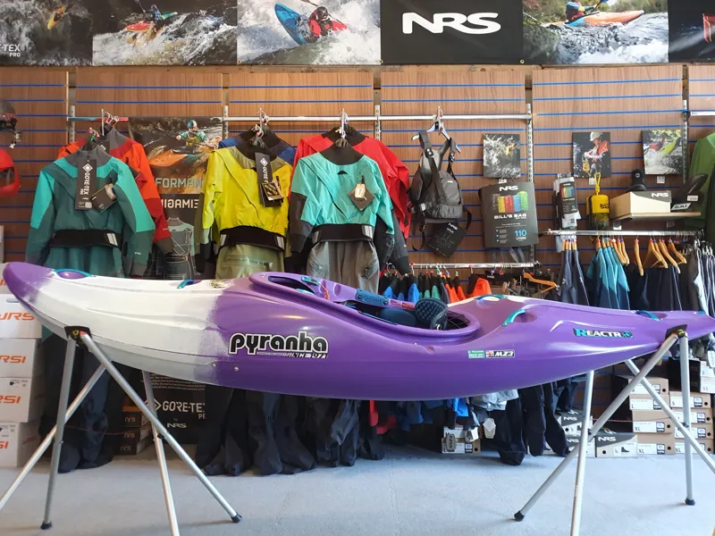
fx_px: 537
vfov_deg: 53.1
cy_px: 268
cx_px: 358
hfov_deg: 67.3
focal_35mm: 26
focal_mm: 4.32
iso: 320
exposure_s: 1/50
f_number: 1.5
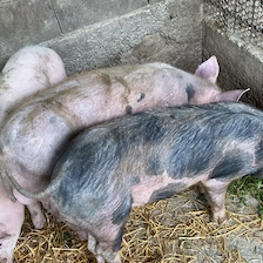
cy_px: 155
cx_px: 134
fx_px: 352
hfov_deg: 40.9
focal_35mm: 41
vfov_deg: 40.8
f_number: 1.8
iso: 100
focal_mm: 4.25
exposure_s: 1/121
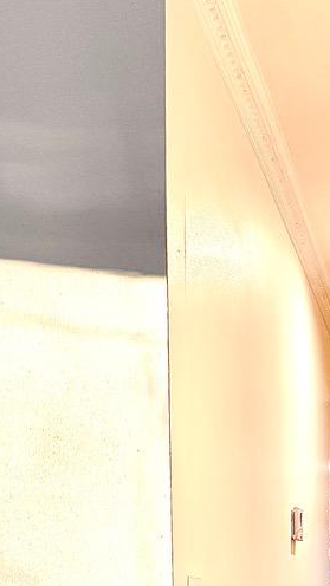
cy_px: 655
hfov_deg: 14.2
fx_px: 1260
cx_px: 459
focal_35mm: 81
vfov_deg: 24.4
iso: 125
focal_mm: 6.76
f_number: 1.78
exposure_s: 1/120
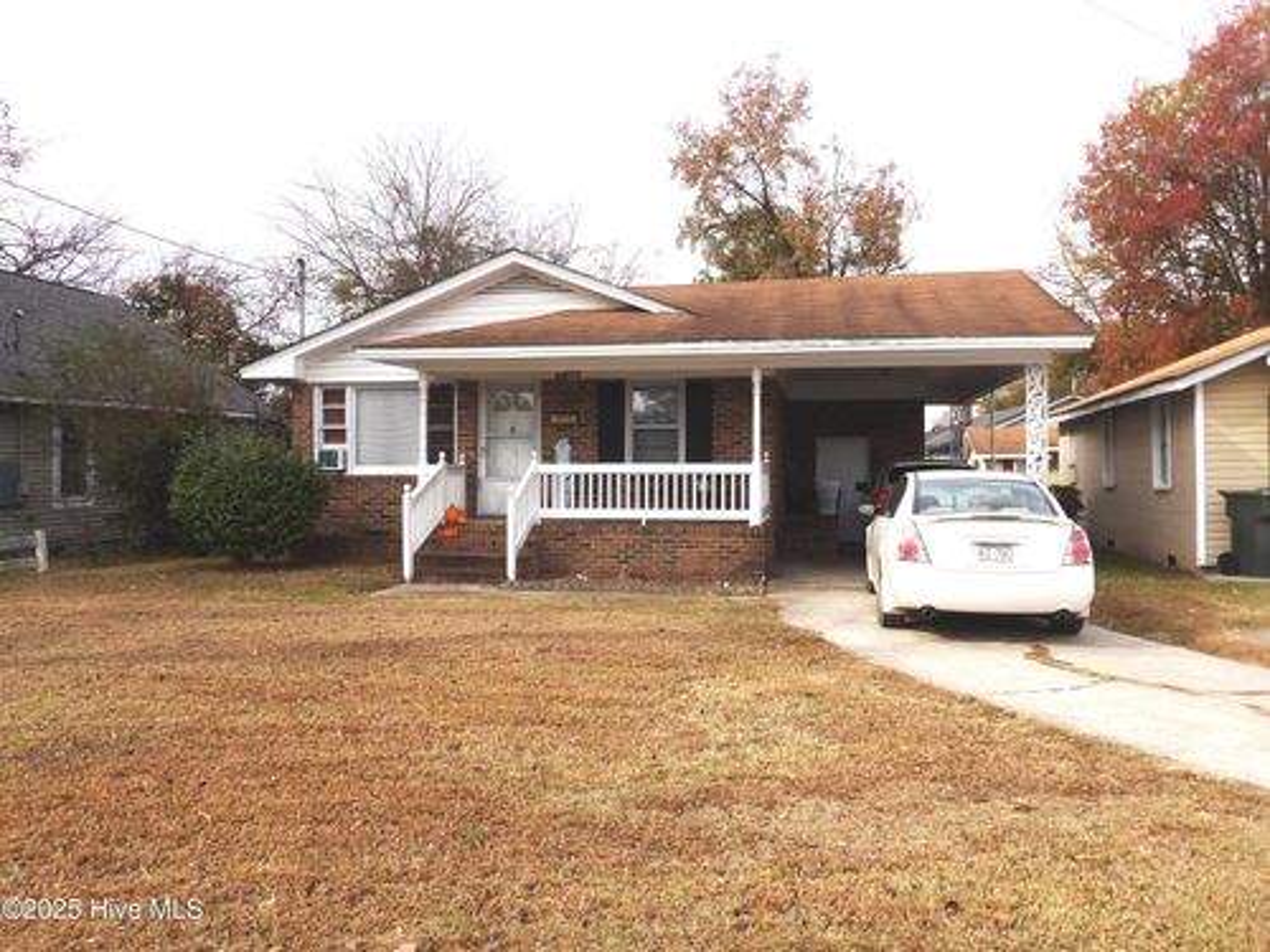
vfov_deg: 49.7
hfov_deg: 63.4
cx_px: 635
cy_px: 476
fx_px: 1027
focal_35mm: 28
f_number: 3.4
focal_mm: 5
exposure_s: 1/712
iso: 100
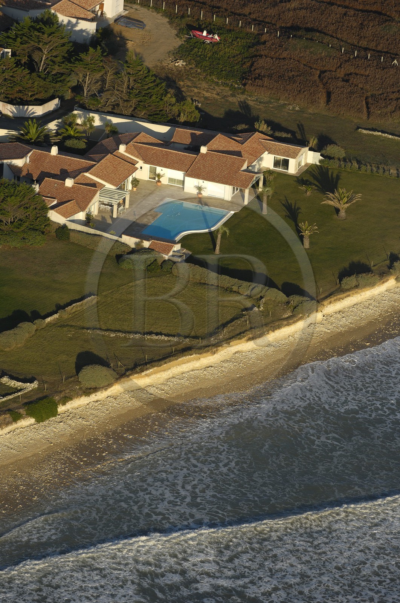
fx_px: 5015
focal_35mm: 300
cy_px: 302
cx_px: 200
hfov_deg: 4.6
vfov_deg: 6.9
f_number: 4
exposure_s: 1/1000
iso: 100
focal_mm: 200
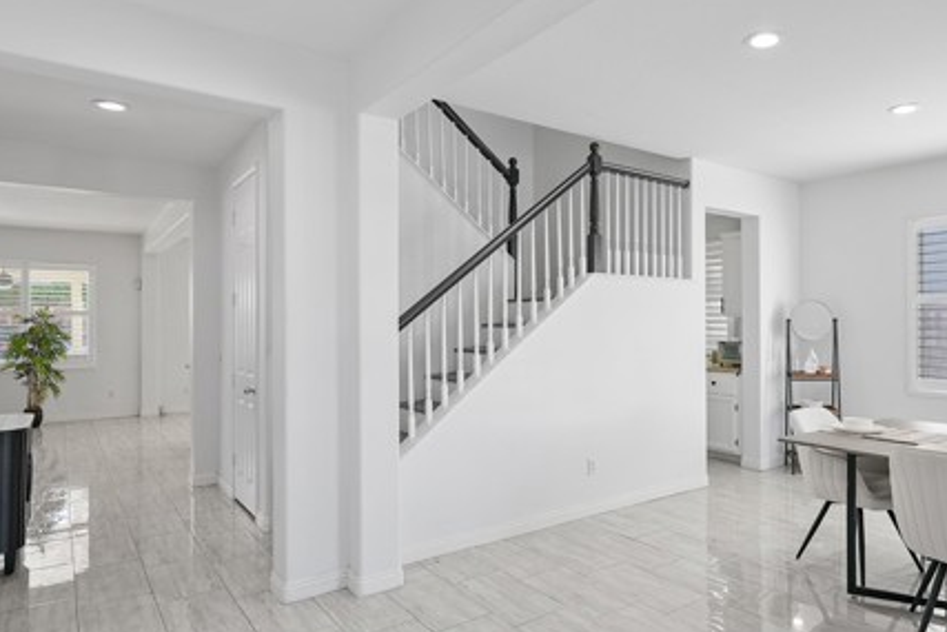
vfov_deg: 53.2
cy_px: 320
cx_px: 581
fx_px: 632
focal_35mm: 24
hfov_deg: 72.7
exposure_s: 1/15
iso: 125
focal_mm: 16
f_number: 4
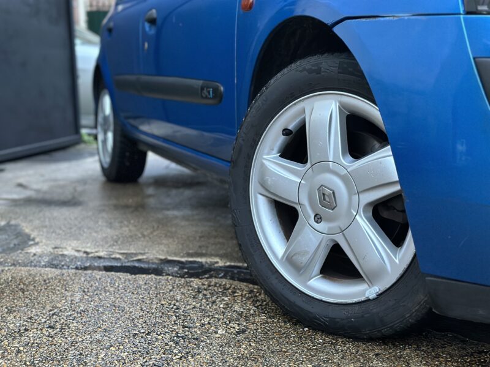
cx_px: 245
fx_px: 679
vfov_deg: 30.3
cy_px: 184
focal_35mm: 48
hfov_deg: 39.7
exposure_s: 1/33
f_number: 1.78
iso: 640
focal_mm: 6.86
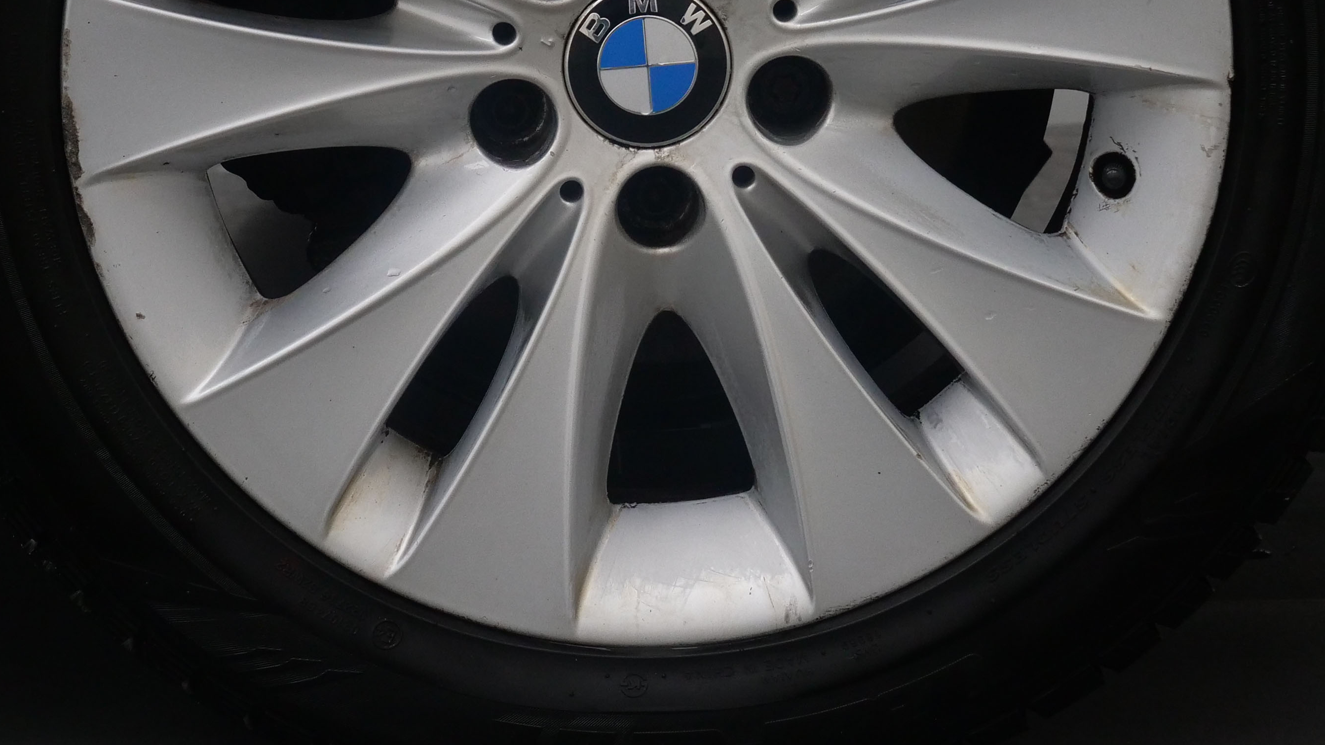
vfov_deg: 9.9
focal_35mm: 122
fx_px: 4286
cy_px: 8
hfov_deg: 17.6
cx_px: 653
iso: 800
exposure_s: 1/400
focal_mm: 29
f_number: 4
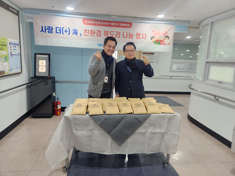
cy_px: 88
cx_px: 118
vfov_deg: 58.9
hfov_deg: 73.9
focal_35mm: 23
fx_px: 156
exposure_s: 1/120
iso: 640
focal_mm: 5.4
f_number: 1.8
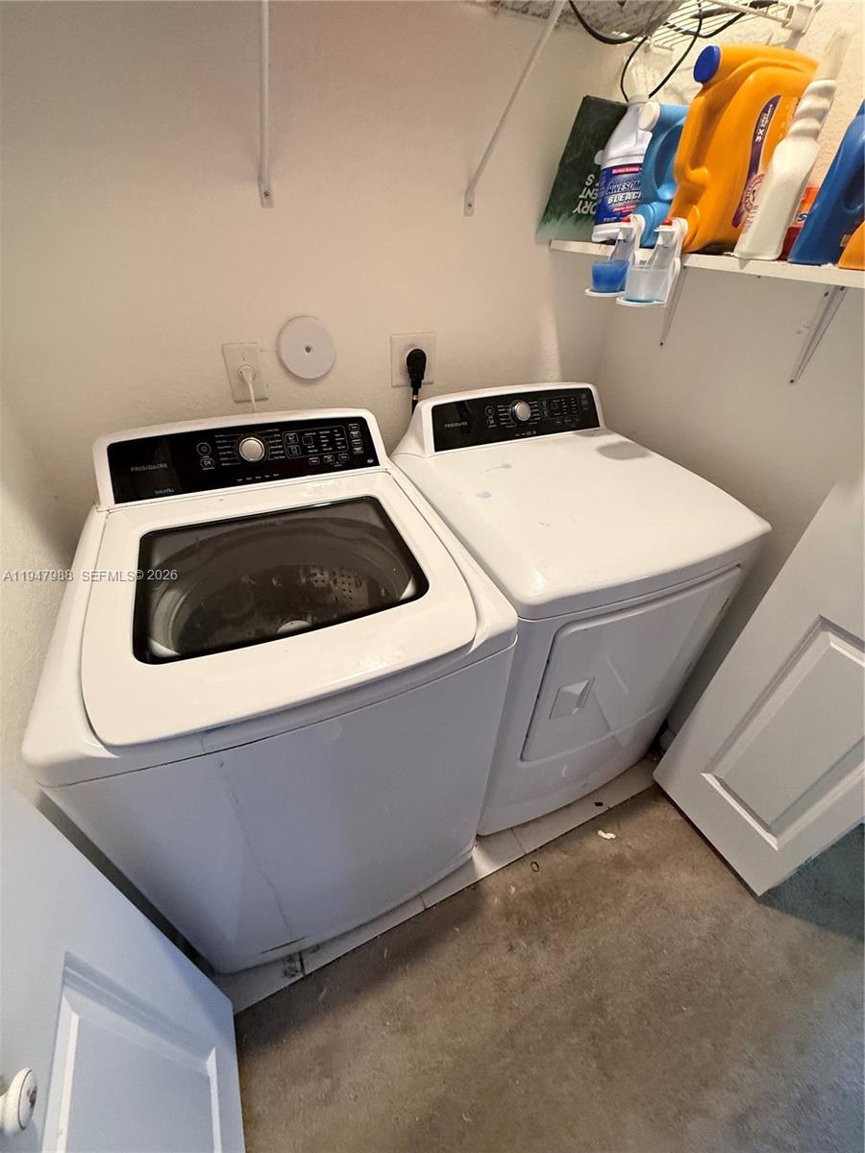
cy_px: 576
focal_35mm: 14
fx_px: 466
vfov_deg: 102.1
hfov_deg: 85.7
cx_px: 432
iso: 400
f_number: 2.2
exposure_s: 1/60
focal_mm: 2.22
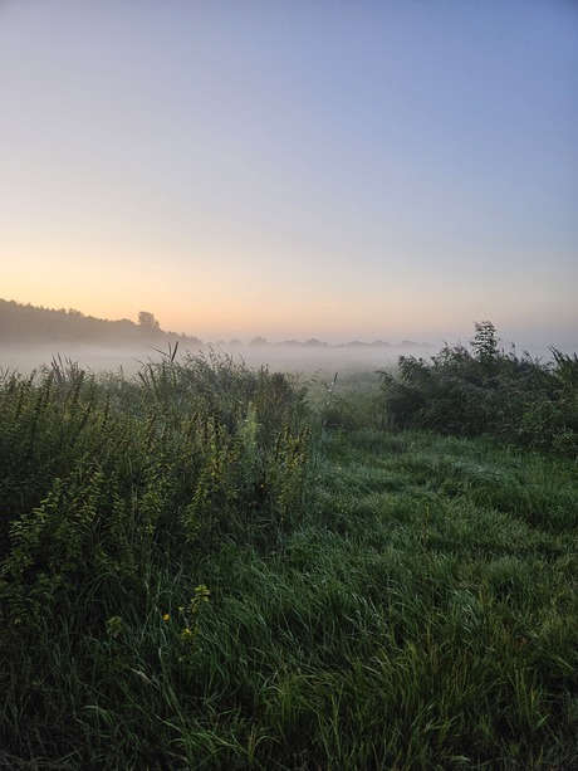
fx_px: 512
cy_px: 386
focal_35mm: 23
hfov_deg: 58.9
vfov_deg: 73.9
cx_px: 289
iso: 80
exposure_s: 1/180
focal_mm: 5.4
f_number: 1.8
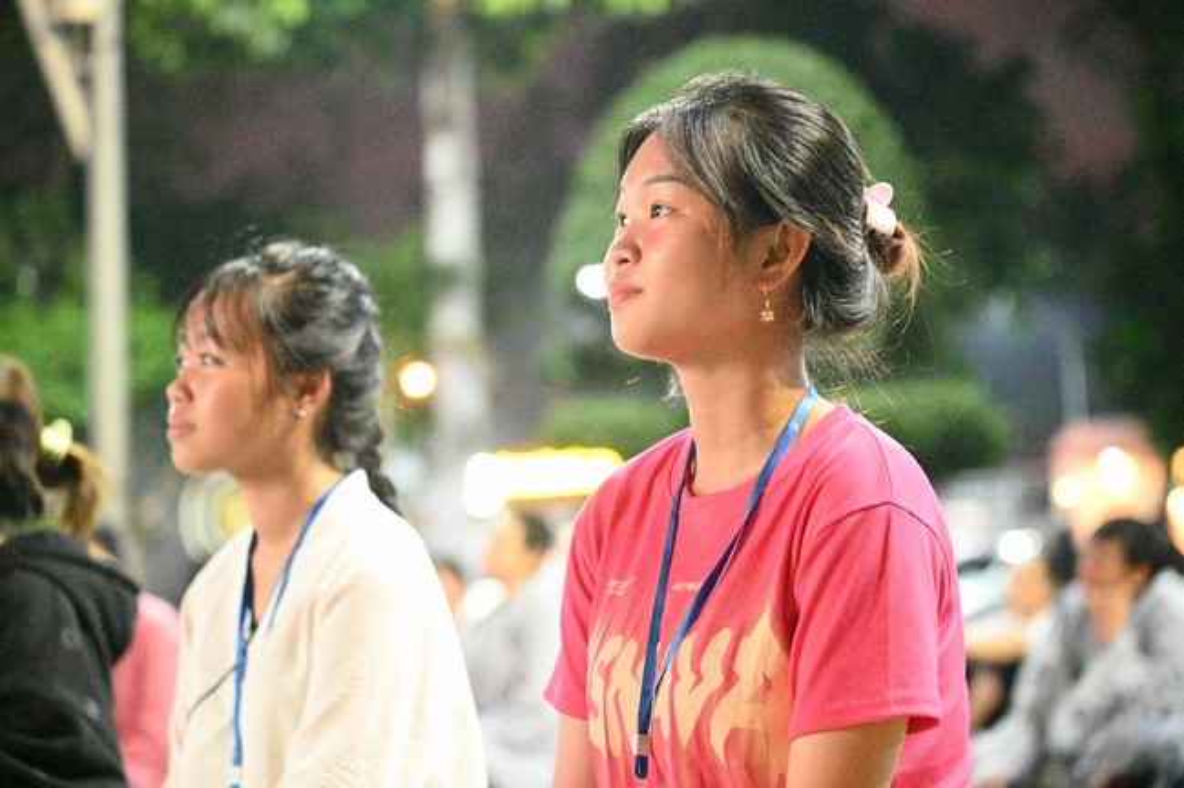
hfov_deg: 17.1
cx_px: 592
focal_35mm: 120
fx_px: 3944
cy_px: 394
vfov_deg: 11.4
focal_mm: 120
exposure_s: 1/160
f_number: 4.5
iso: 51200
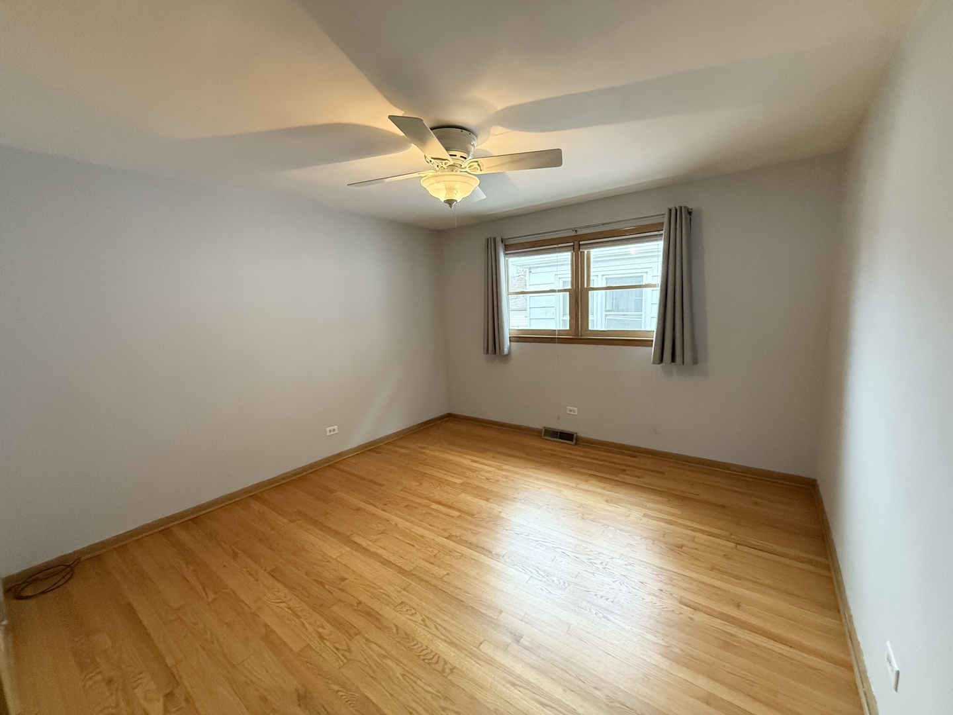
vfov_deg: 85.7
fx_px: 385
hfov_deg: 102.1
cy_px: 358
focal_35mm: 14
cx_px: 476
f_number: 2.2
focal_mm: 2.22
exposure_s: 1/120
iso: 640
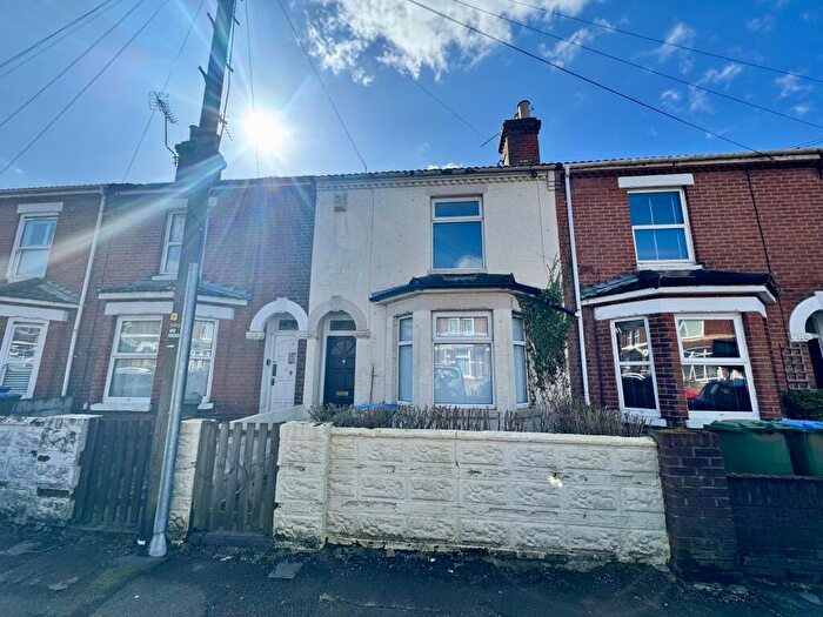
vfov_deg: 85.7
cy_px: 308
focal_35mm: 14
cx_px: 412
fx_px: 333
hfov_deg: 102.1
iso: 50
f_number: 2.2
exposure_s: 1/932
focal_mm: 2.22
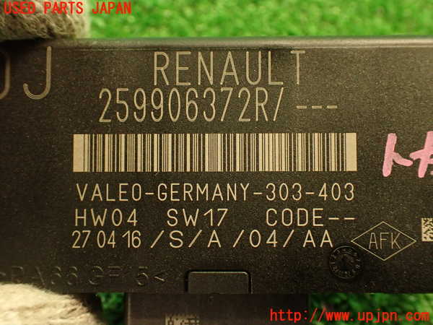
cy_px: 162
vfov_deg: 39.7
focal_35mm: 36
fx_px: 450
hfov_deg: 51.4
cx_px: 216
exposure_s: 1/40
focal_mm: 6.37
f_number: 2.5
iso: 800
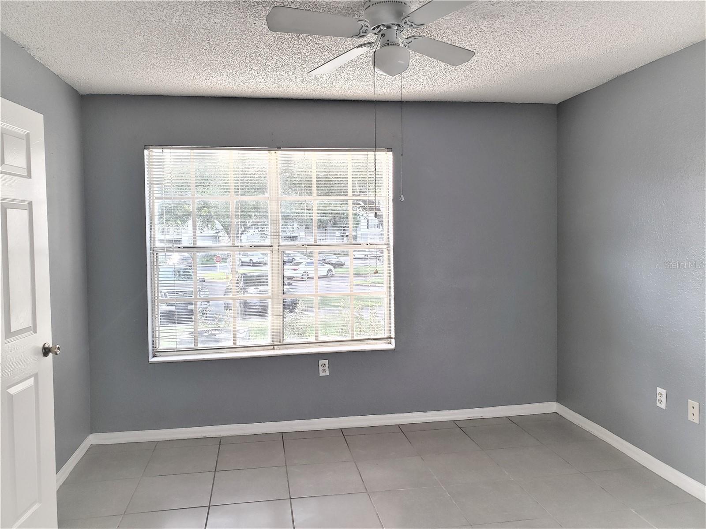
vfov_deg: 53.1
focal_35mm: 26
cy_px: 264
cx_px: 353
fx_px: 530
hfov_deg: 67.3
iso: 100
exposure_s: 1/39
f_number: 2.4
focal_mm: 4.3
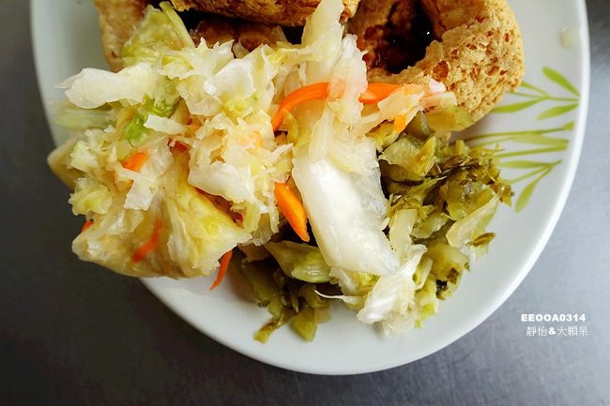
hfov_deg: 73.8
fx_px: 407
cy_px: 203
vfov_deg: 53.1
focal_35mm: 24
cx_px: 305
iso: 125
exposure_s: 1/200
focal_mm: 8.8
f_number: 4
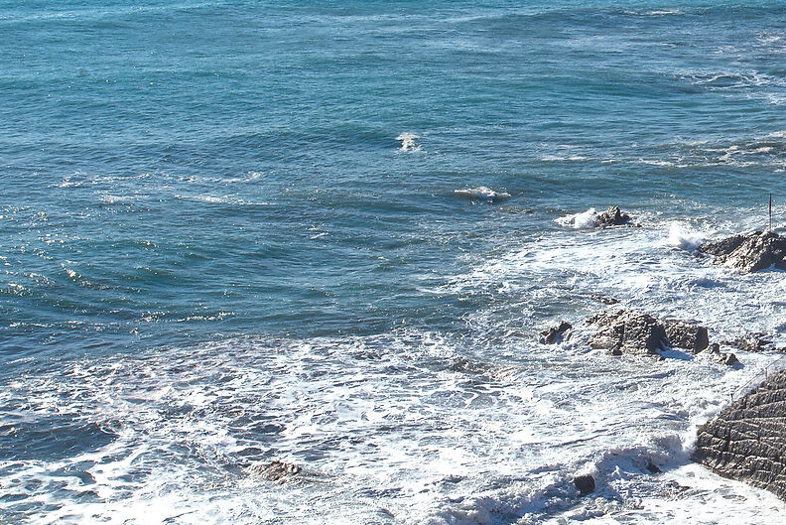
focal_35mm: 106
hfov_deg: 18.7
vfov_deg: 12.9
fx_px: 2316
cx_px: 819
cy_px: 94
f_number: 16
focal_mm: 35
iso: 100
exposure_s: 1/125
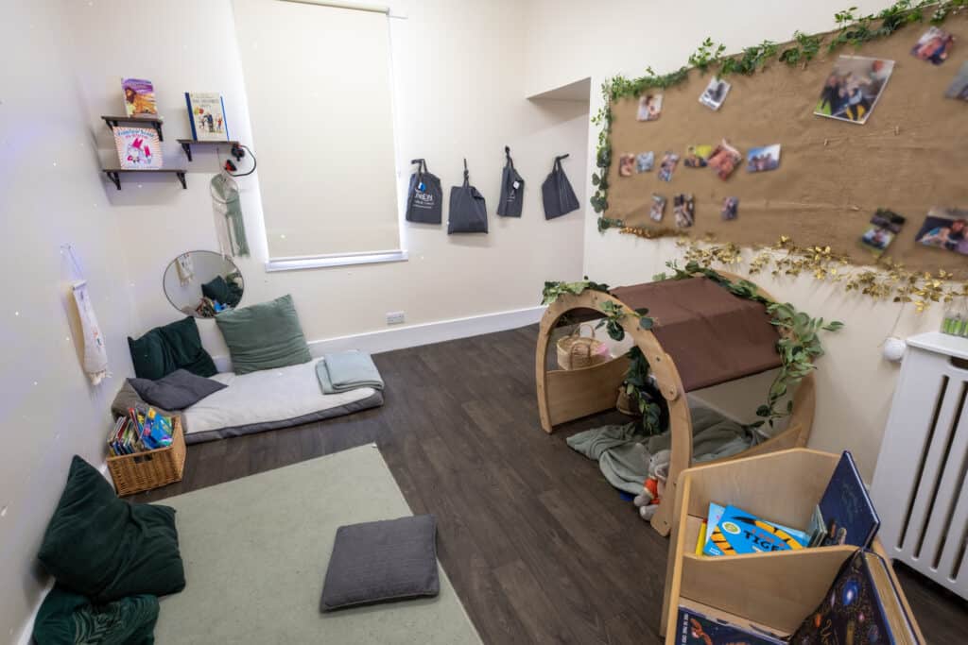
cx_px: 484
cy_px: 322
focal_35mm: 17
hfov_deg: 93.3
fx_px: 457
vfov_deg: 70.5
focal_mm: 11
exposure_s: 1/2
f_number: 10
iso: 125
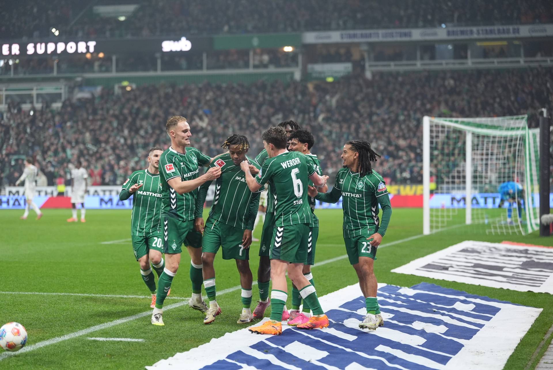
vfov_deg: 15.1
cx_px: 276
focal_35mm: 91
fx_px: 1399
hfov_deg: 22.4
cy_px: 185
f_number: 2.2
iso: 2000
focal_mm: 91
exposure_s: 1/2000
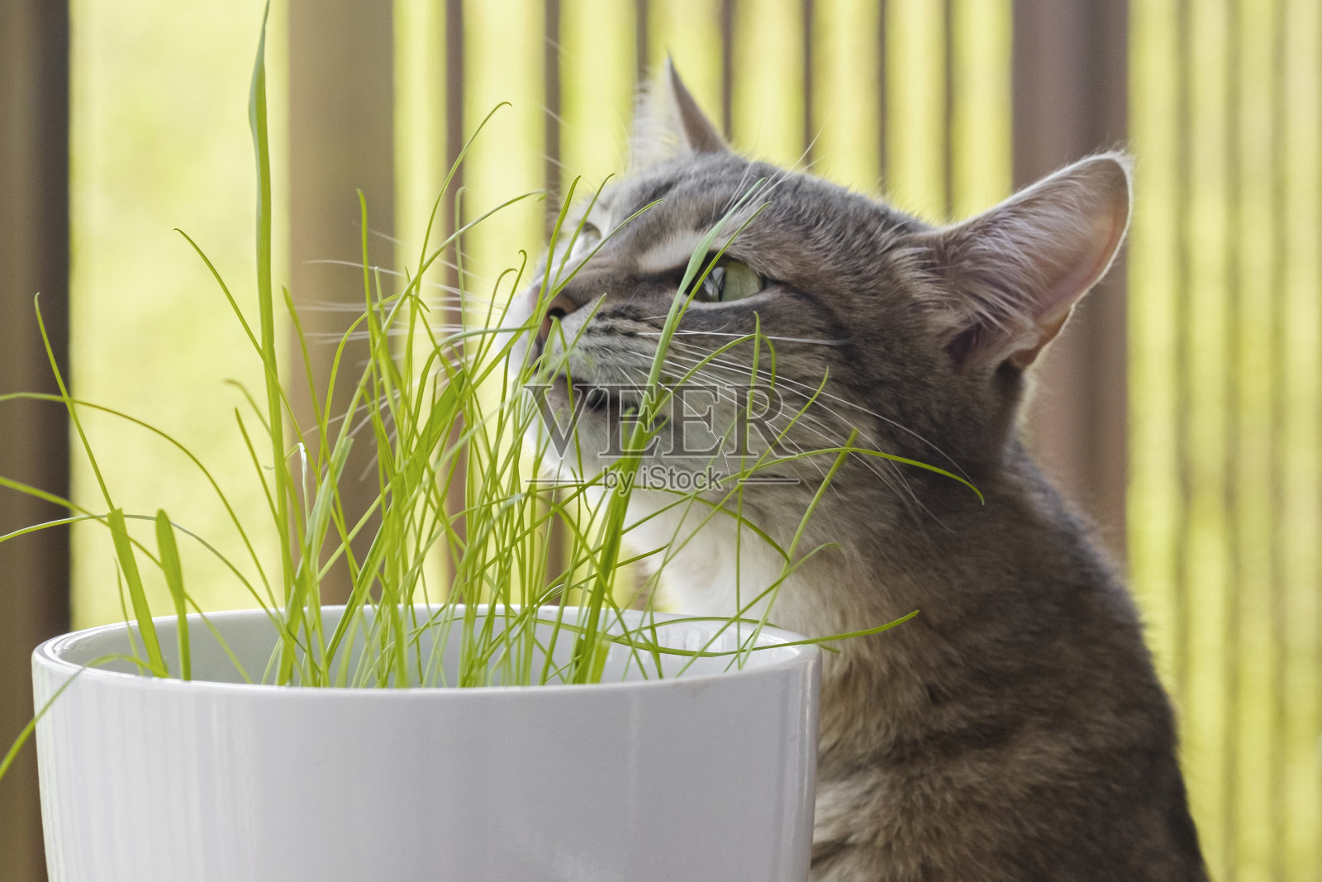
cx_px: 661
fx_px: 3305
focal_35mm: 90
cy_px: 441
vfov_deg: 15.2
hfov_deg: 22.6
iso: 800
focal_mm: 60
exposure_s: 1/240
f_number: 5.6
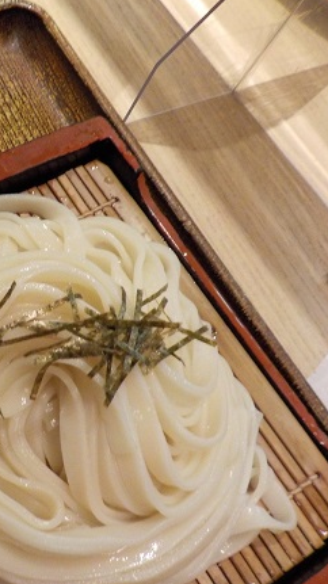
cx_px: -26
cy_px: 292
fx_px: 681
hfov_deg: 25.3
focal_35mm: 44
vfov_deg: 46.4
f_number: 3.3
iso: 400
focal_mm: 4.1
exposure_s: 1/20
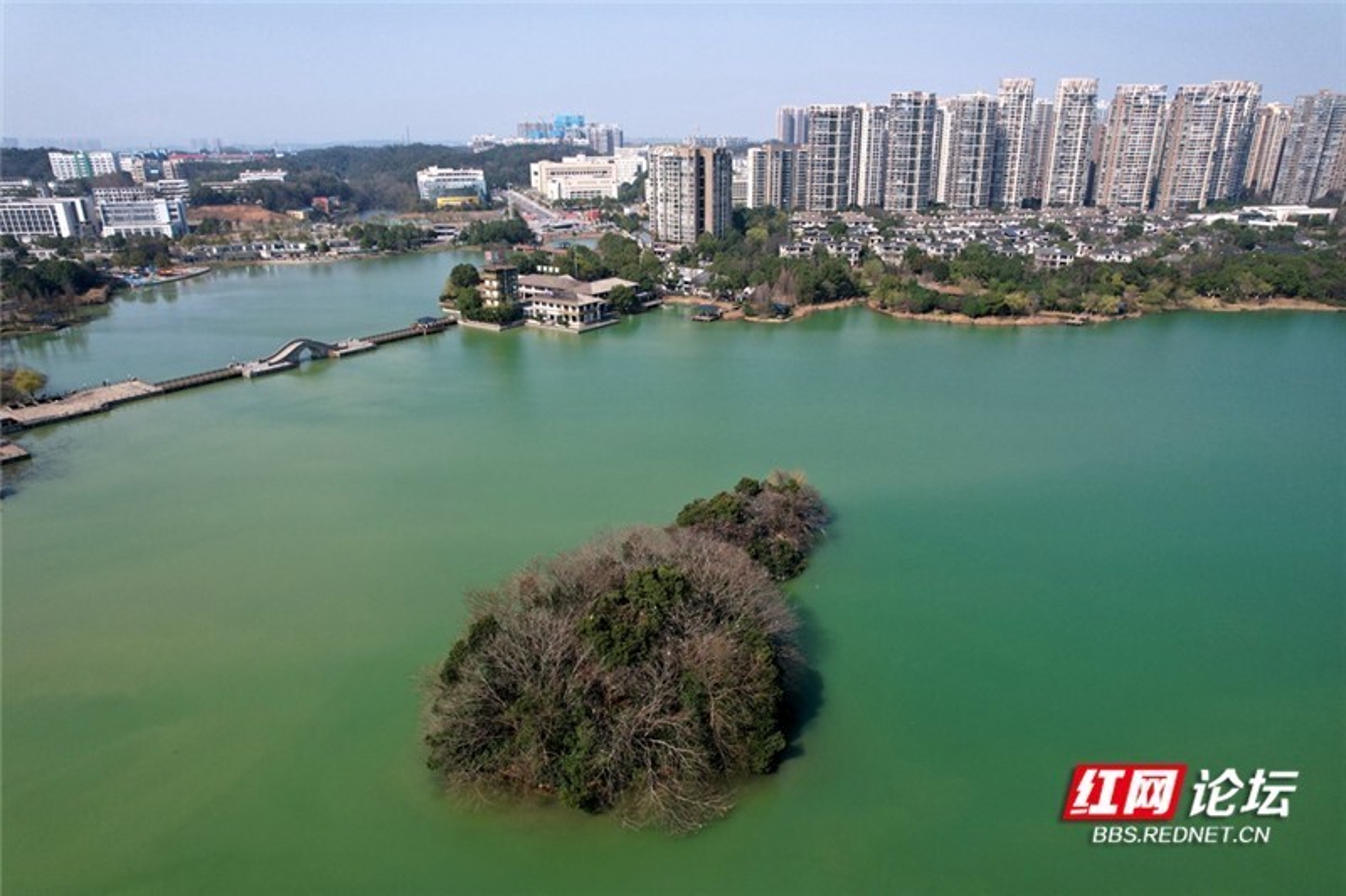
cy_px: 448
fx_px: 822
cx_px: 673
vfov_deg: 57.2
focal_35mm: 22
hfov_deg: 78.6
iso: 100
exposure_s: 1/1600
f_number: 2.8
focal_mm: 8.38
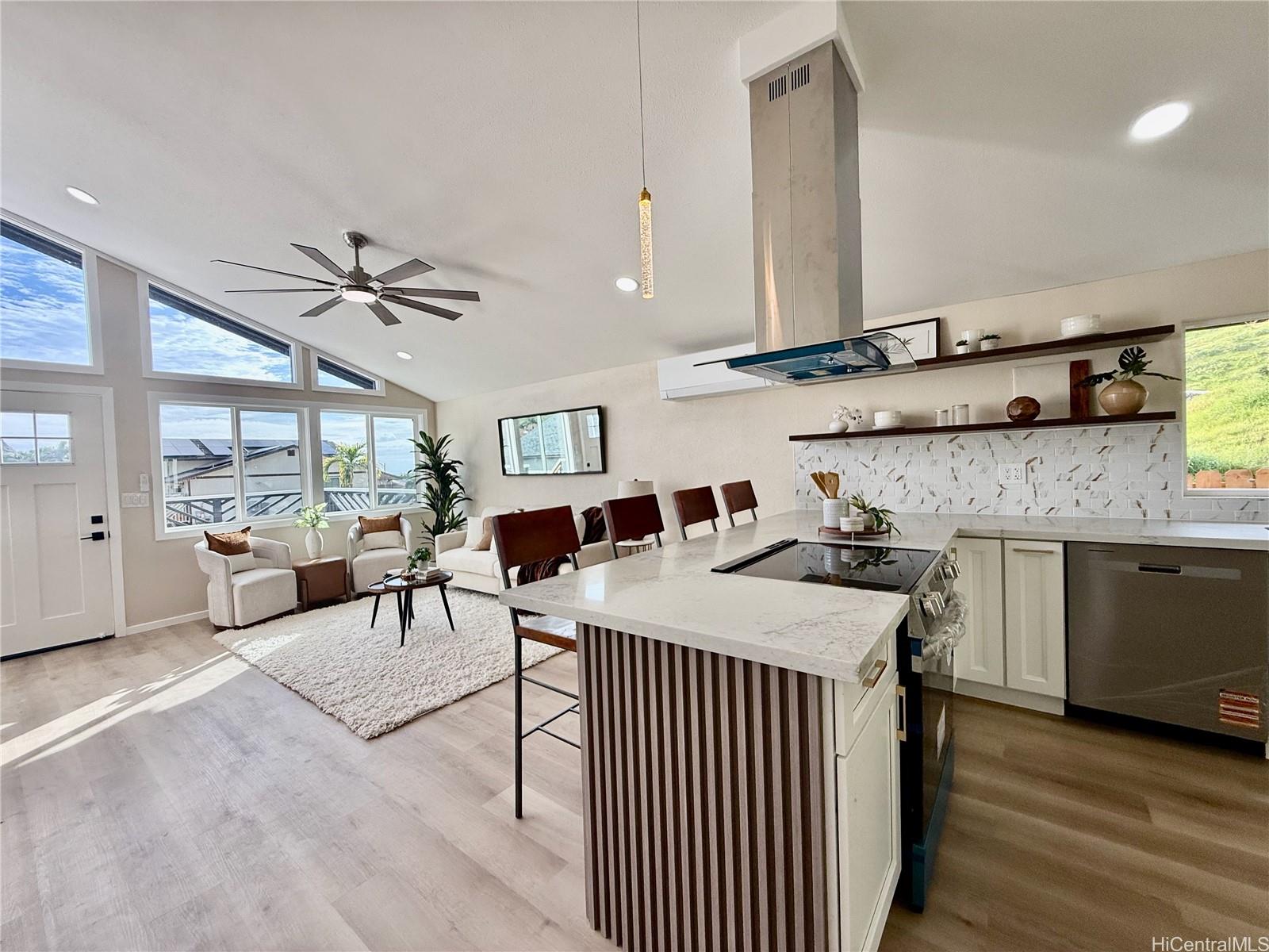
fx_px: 513
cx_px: 634
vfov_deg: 85.7
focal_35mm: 14
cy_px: 476
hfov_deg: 102.1
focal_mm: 2.22
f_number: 2.2
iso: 64
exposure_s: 1/357
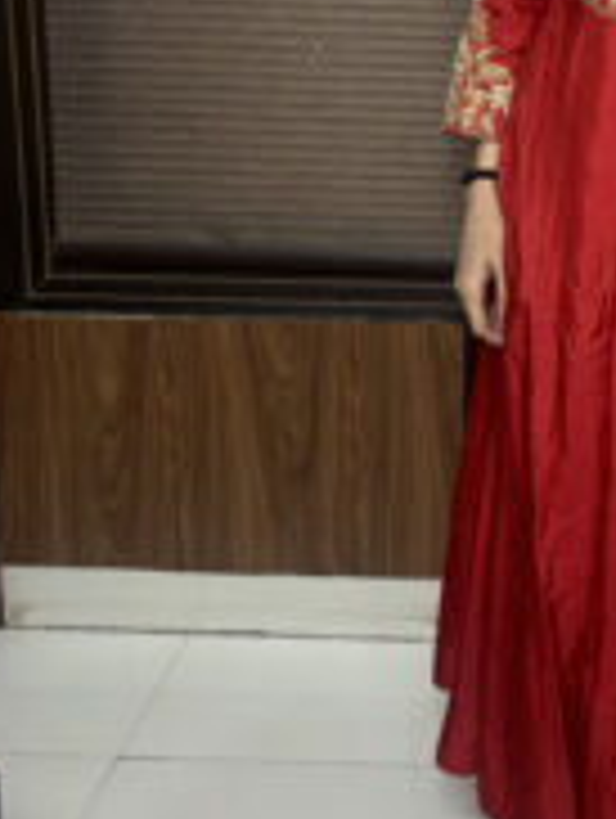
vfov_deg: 32.9
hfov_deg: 24.6
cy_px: 180
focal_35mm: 57
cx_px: 612
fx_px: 1349
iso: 160
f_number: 1.6
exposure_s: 1/50
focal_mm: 5.96
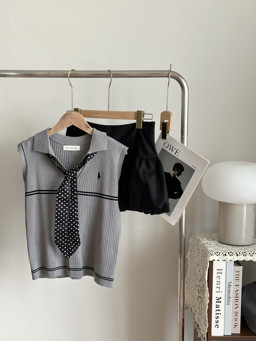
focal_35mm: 48
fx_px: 473
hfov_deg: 30.3
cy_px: 170
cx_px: 128
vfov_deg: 39.7
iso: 100
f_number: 1.78
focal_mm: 6.86
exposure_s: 1/60
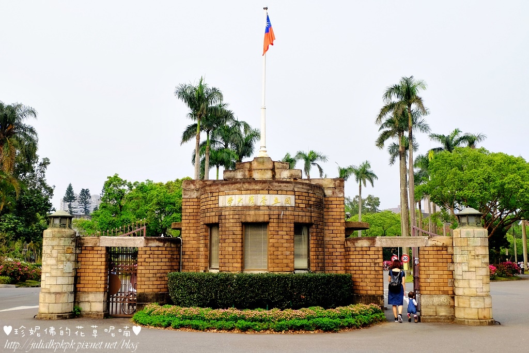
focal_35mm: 40
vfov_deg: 33.4
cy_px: 176
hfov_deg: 48.5
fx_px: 588
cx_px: 264
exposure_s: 1/800
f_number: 4.5
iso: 400
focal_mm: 26.9
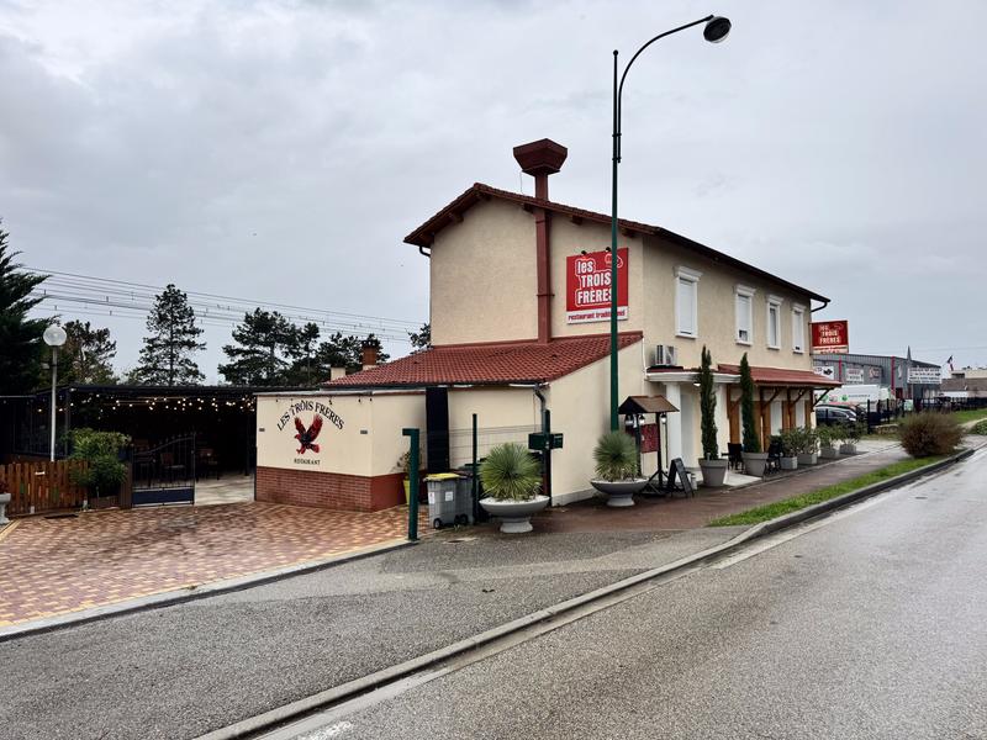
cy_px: 370
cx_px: 494
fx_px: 684
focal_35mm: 24
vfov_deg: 56.8
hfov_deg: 71.6
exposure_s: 1/2833
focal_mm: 6.76
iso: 80
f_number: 1.78
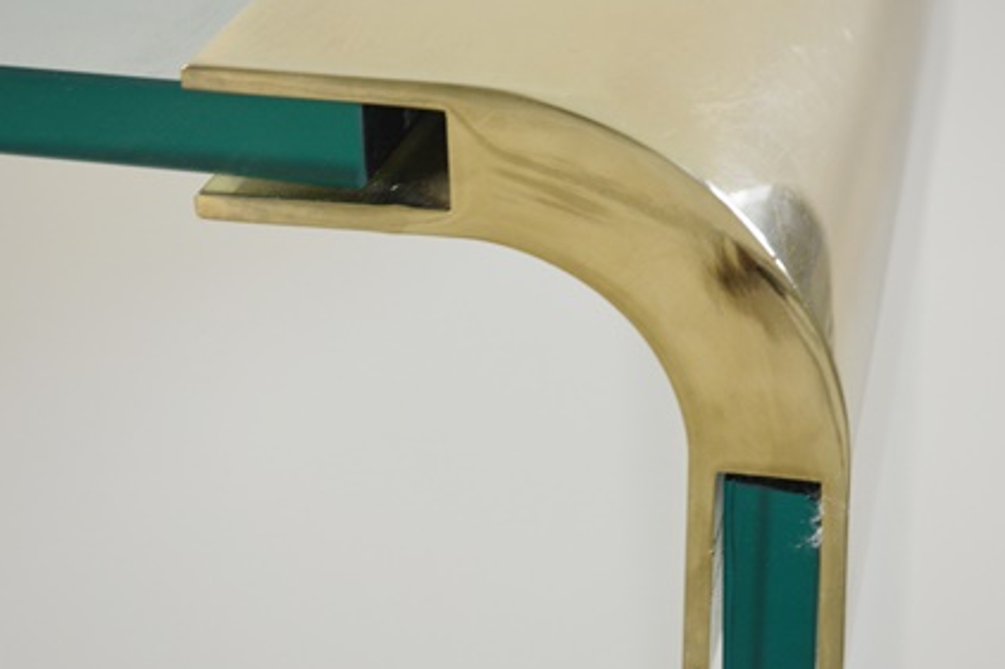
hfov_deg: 25.1
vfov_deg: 16.8
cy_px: 300
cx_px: 543
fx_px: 2260
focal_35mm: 81
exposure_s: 1/60
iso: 640
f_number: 5
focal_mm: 38
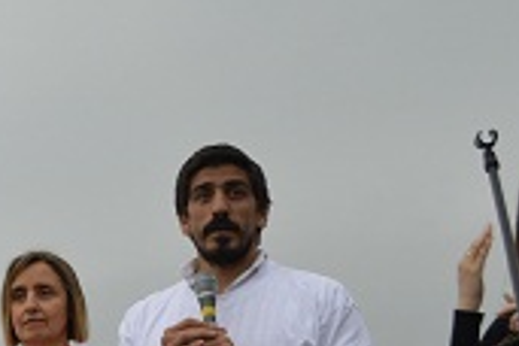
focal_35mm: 105
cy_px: 328
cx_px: -206
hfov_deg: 17.8
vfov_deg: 12.9
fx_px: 1514
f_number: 5.6
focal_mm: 24
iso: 140
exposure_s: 1/125
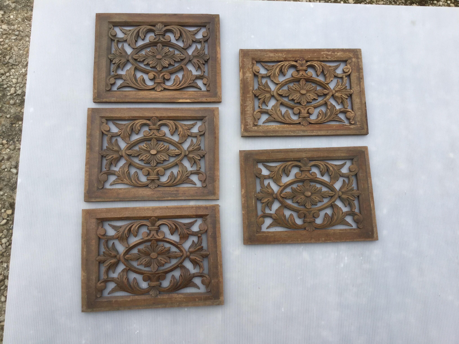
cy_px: 172
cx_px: 230
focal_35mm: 31
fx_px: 411
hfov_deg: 58.4
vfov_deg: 45.4
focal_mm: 3.3
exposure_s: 1/547
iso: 25
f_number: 2.4
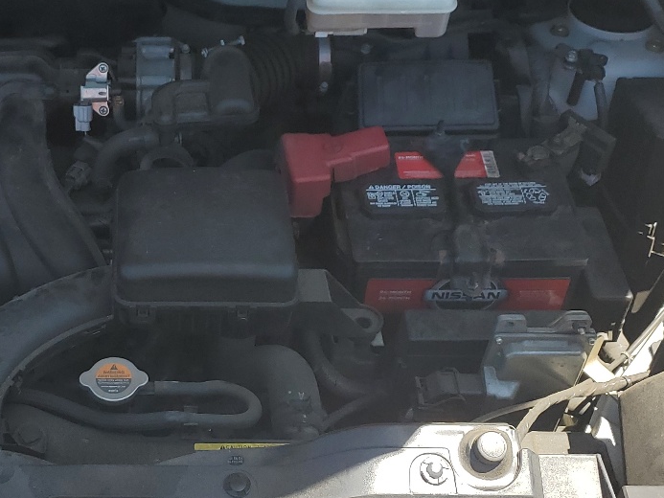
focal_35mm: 60
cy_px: 228
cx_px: 146
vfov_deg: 24.4
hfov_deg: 31.5
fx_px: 1151
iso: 50
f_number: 1.5
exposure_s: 1/1111
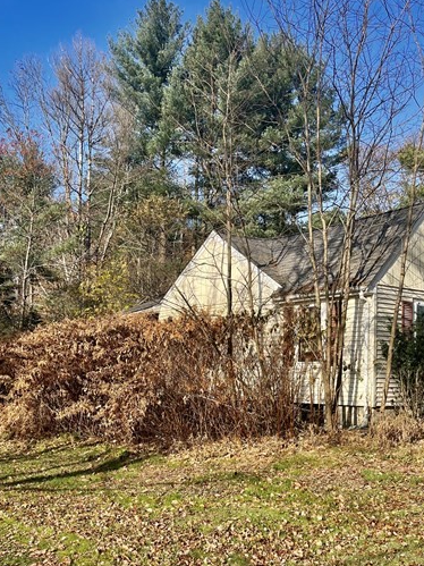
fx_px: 654
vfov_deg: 46.1
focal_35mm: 40
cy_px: 378
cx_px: 222
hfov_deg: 35.9
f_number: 1.6
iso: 50
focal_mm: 5.1
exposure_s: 1/1695
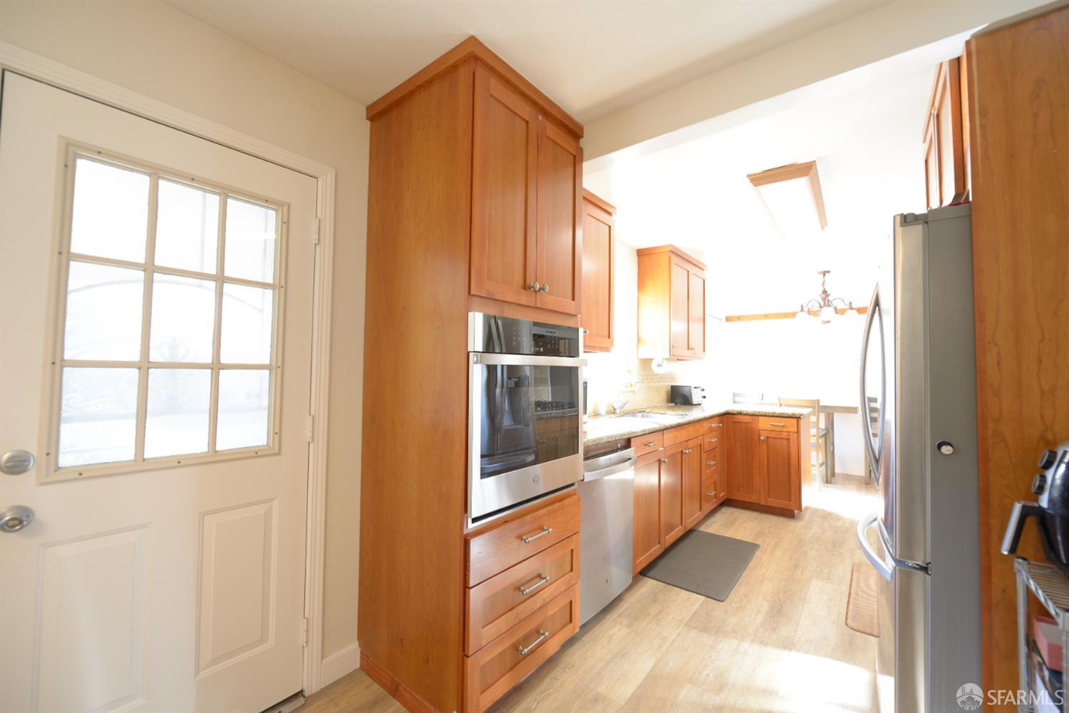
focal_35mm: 14
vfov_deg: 81.2
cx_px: 534
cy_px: 356
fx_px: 416
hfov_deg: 104.3
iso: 200
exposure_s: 1/15
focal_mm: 14
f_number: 3.5
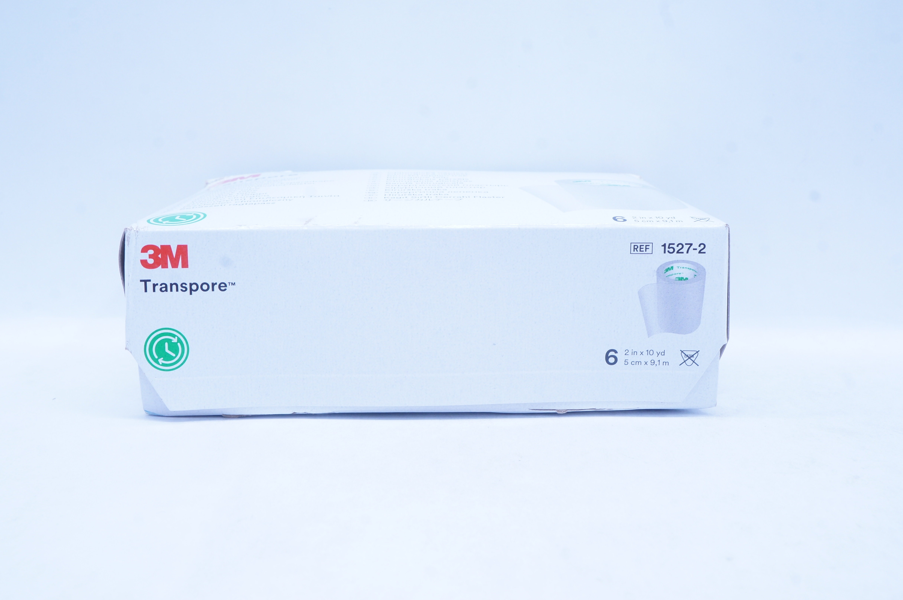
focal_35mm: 42
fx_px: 1040
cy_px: 295
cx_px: 443
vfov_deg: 32.2
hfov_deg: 46.9
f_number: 13
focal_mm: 27
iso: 400
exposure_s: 1/13
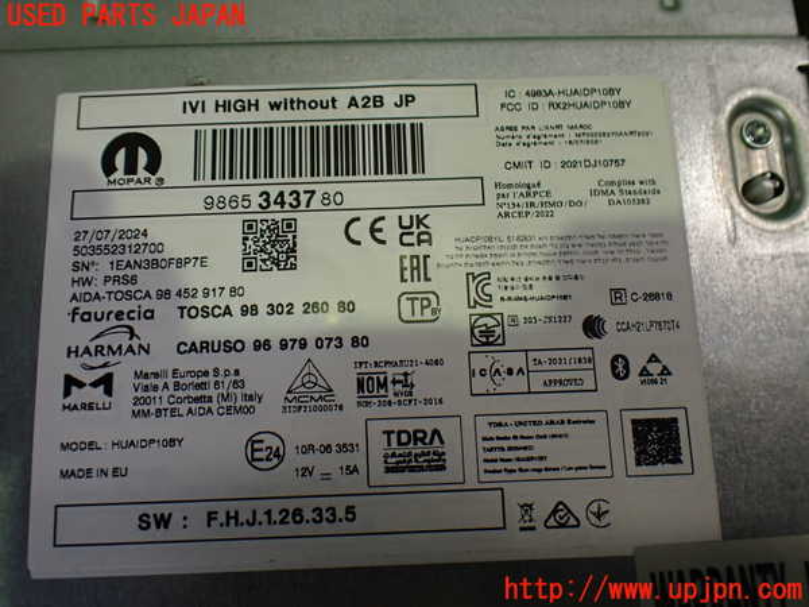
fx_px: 701
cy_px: 304
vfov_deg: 46.8
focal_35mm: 30
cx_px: 404
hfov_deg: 60.0
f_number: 2.3
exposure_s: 1/125
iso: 320
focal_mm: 5.4
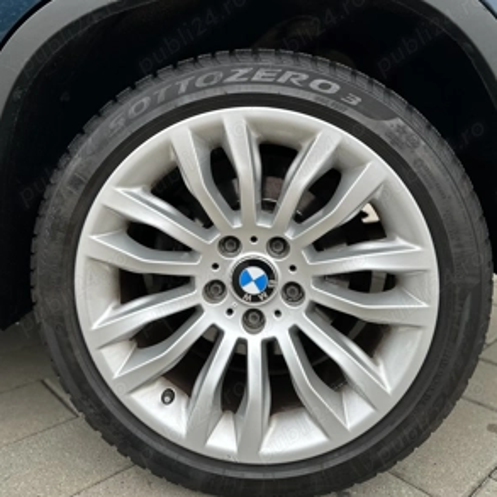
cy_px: 190
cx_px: 251
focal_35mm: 29
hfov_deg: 55.6
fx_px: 471
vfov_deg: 55.1
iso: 64
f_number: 1.78
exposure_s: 1/154
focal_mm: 6.86
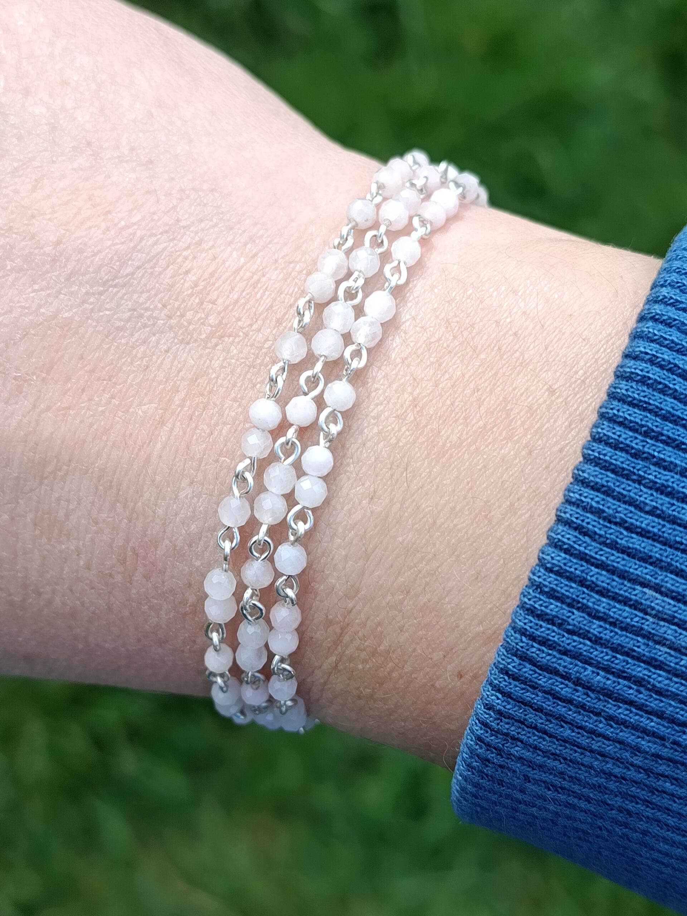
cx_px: 344
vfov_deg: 39.7
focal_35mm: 48
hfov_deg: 30.3
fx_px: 1270
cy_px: 458
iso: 50
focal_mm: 5.24
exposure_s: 1/130
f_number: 1.7
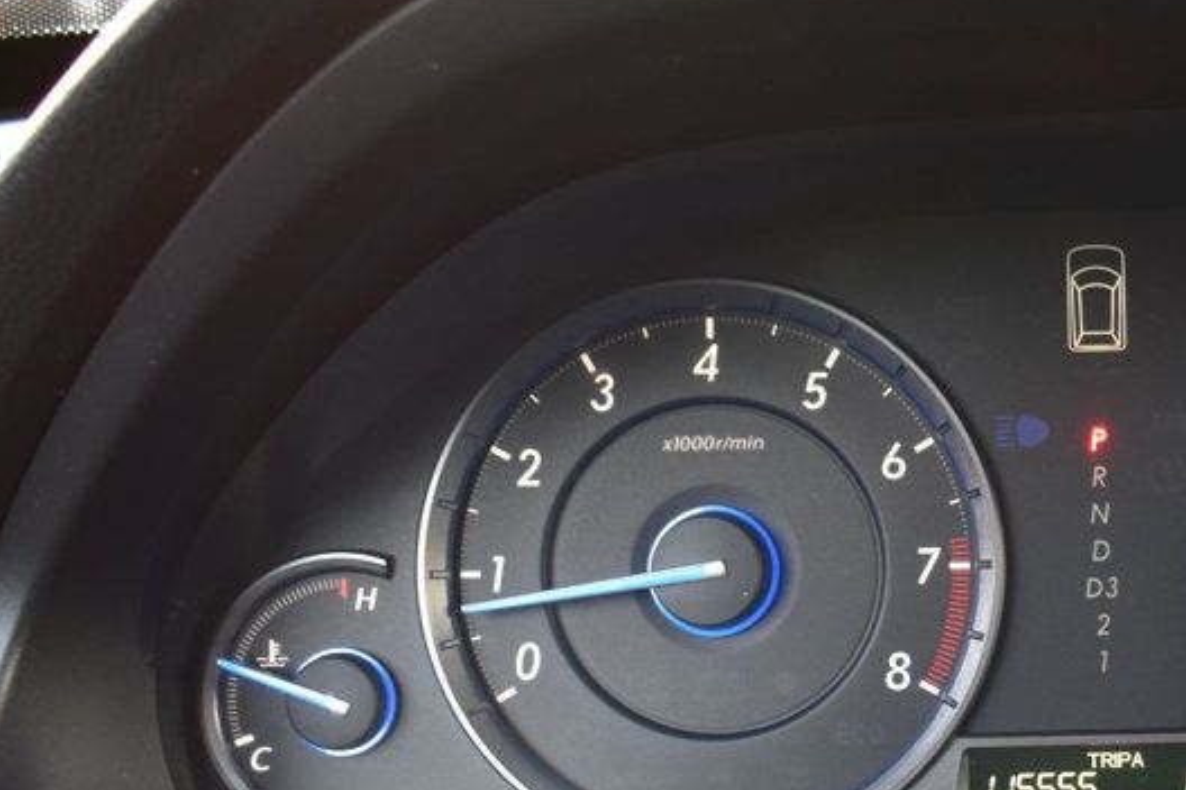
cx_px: 1132
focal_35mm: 64
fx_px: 2108
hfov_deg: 29.7
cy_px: 554
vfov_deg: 21.1
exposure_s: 1/15
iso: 500
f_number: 6.3
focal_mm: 22
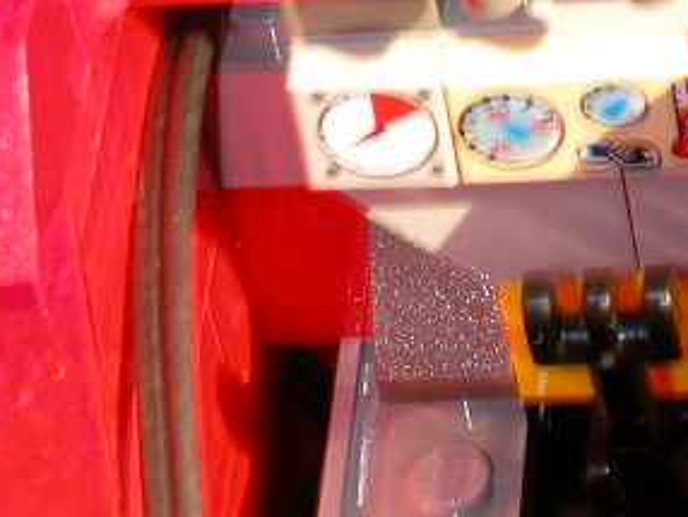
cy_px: 190
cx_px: 625
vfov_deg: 6.0
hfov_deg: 8.0
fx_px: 4933
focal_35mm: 248
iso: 100
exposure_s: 1/12.2
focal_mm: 16.8
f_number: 8
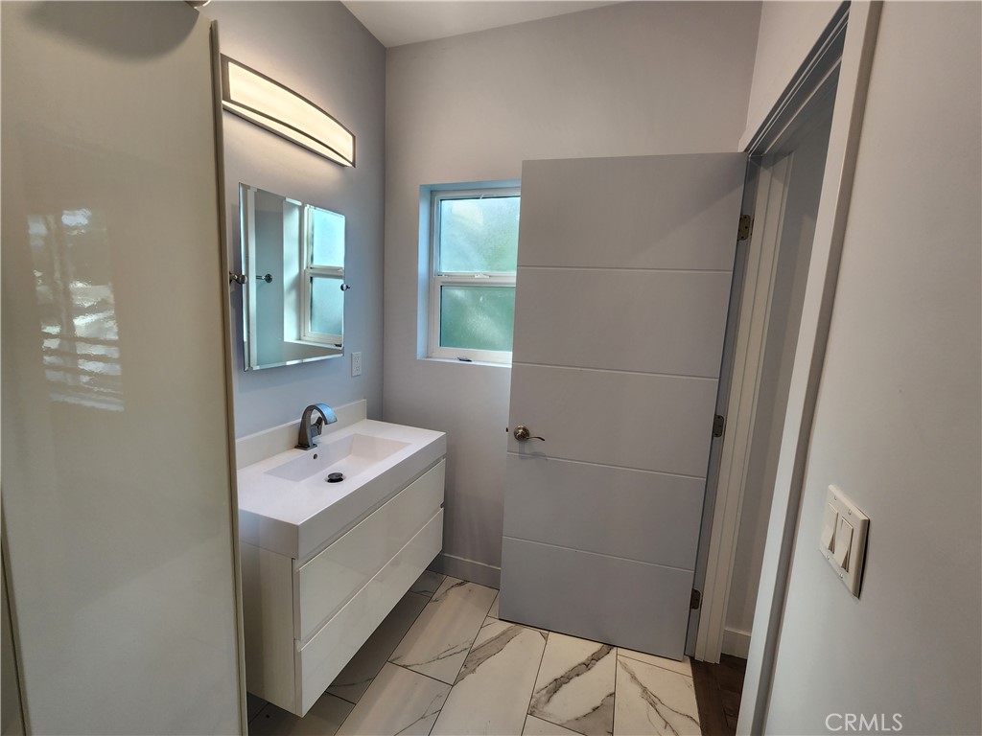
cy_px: 368
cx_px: 491
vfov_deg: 89.9
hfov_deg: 106.2
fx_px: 369
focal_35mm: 13
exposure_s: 1/60
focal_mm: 2.2
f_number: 2.2
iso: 64
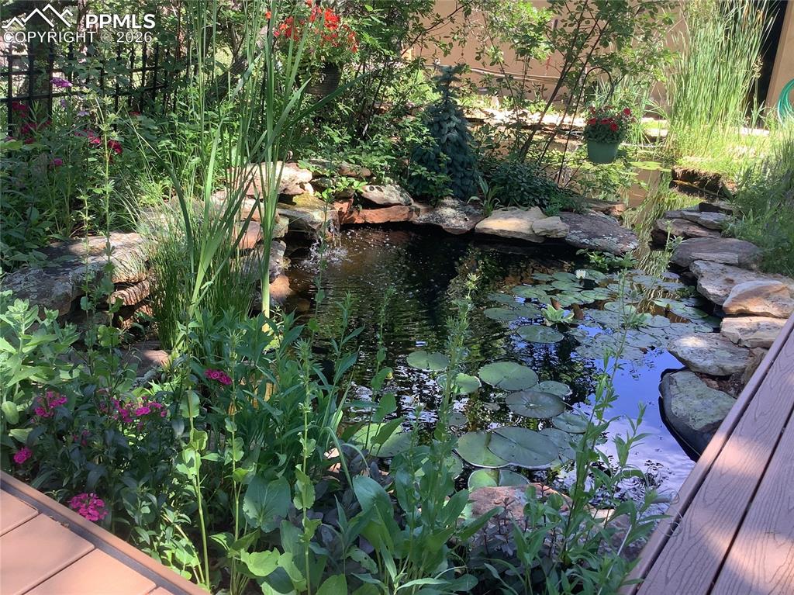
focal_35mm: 31
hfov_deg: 58.4
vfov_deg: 45.4
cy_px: 298
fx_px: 711
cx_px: 397
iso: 50
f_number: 2.4
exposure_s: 1/120
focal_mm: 3.3
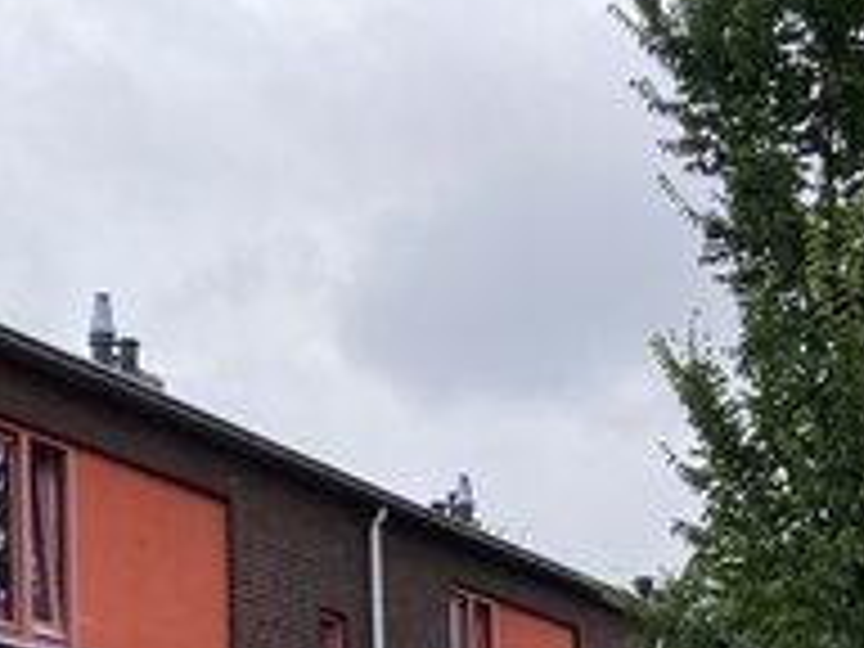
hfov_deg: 21.1
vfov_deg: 14.9
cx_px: 353
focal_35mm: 93
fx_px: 2321
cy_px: 934
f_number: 1.8
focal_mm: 3.99
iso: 20
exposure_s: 1/1012
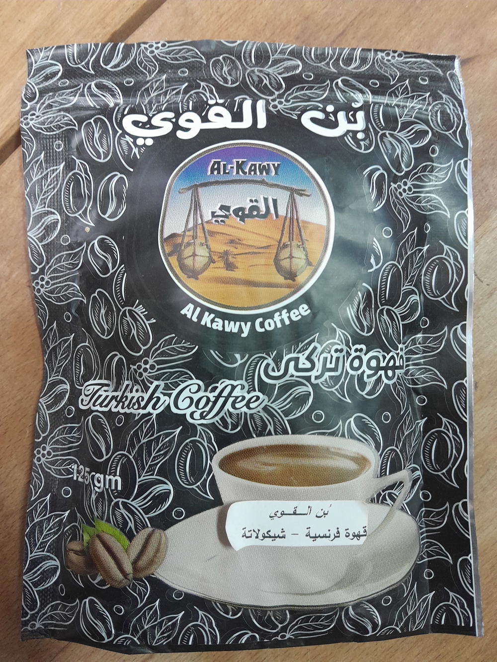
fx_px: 498
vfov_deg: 67.3
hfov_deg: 53.1
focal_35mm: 26
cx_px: 248
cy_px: 331
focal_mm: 3.98
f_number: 1.8
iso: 500
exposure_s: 1/25
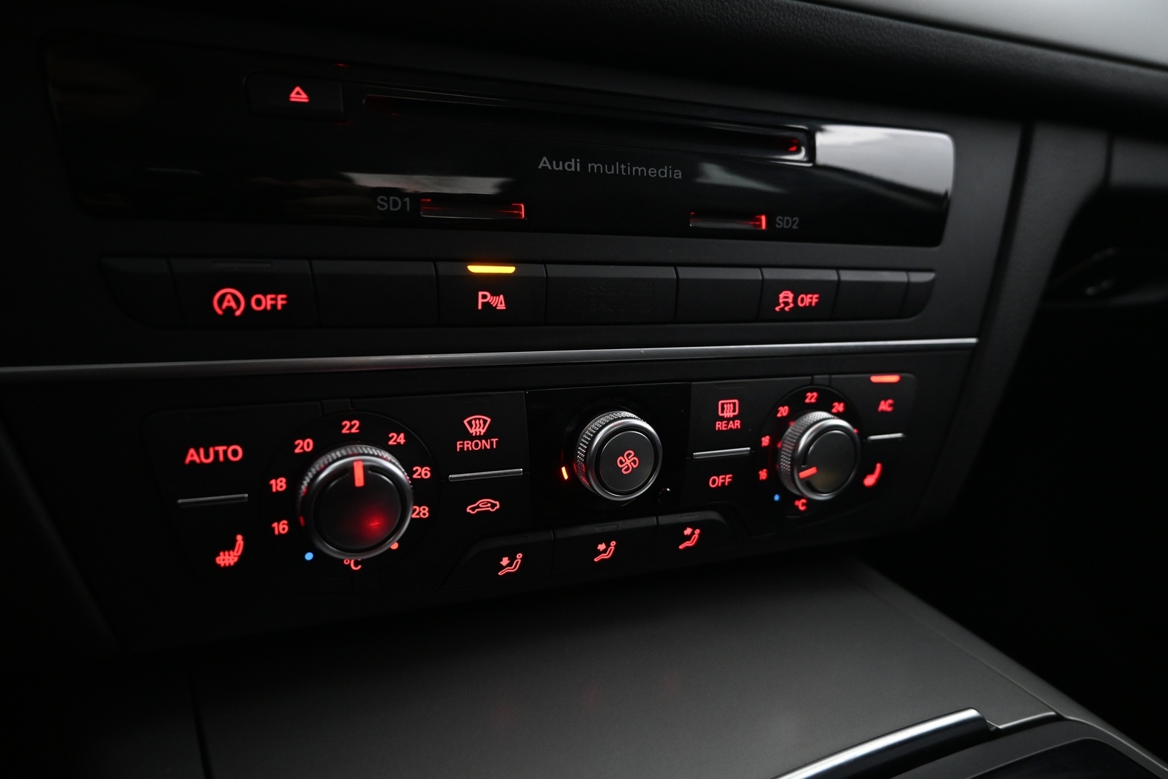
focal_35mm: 24
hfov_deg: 73.7
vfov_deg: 53.1
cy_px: 390
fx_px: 779
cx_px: 584
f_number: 3.5
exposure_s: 1/13
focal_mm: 16
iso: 1600
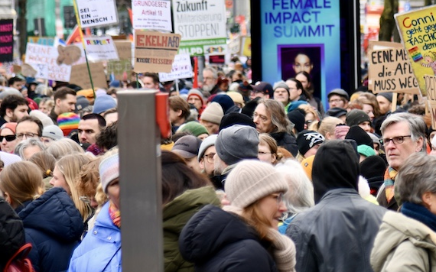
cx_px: 386
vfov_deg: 5.0
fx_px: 3089
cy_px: 110
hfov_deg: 8.1
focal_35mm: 260
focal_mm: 95
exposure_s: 1/125
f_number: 4
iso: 64
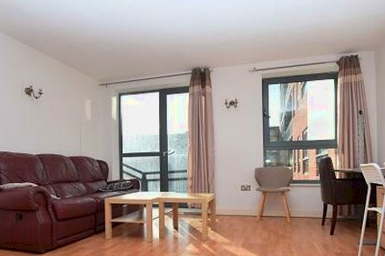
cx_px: 190
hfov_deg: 73.8
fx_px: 256
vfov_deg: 52.0
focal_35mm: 24
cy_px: 171
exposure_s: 1/250
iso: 250
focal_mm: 10
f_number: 8
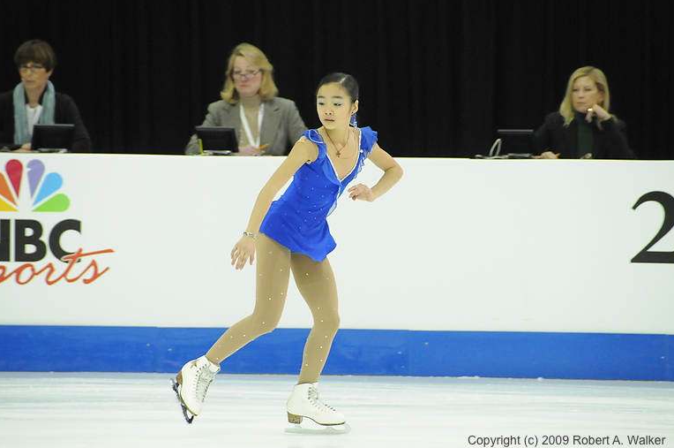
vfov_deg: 4.4
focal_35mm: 314
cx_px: 330
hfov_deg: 6.6
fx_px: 5870
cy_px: 224
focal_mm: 200
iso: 3200
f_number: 5.6
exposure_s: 1/500
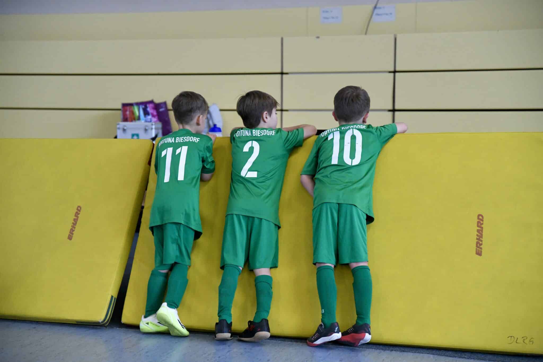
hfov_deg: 28.8
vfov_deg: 19.5
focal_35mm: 70
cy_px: 181
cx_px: 272
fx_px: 1056
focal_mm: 70
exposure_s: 1/1000
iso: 5000
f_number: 2.8
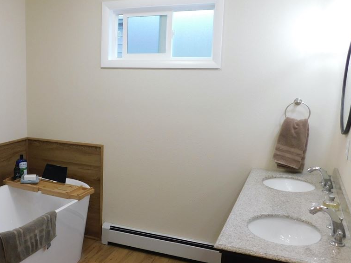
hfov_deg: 46.2
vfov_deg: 36.8
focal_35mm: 39
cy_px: 145
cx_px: 88
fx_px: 395
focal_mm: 4
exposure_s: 1/30
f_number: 3
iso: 125
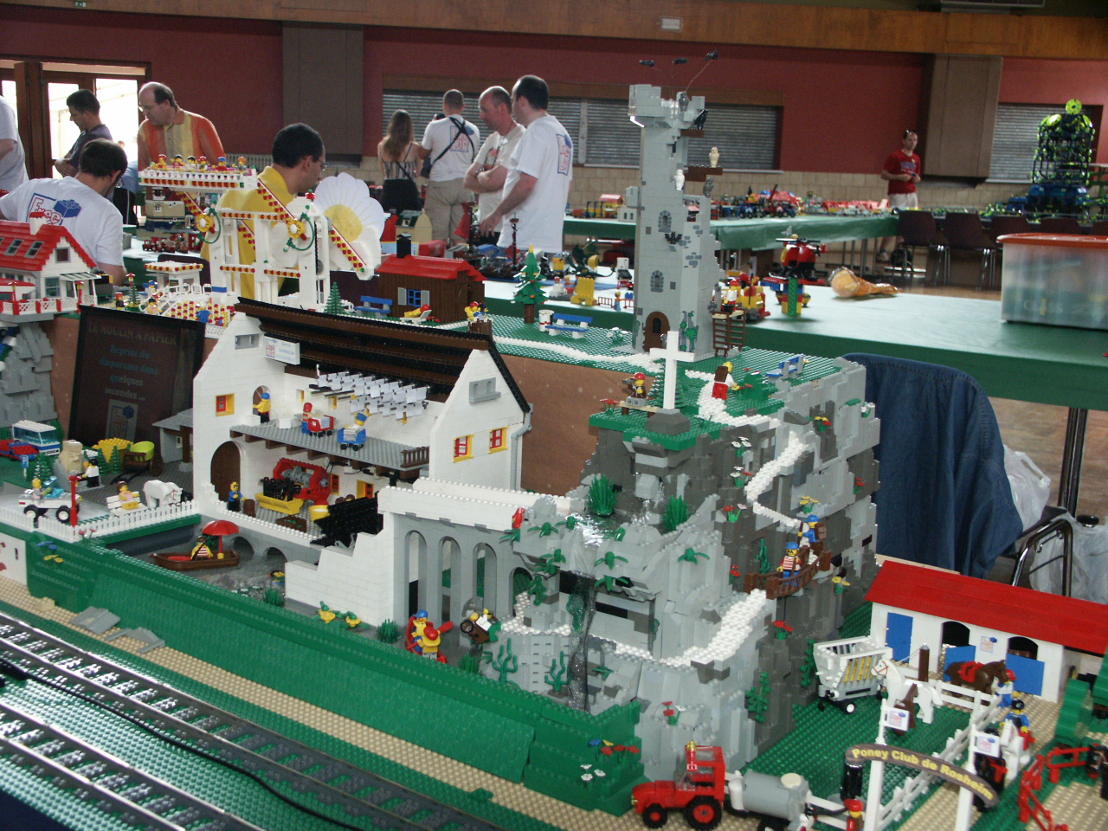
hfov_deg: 50.1
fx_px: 1184
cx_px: 554
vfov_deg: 38.7
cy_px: 416
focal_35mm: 37
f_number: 2.8
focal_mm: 9.65
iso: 200
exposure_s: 1/90
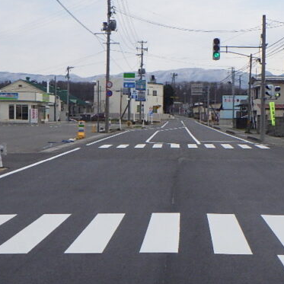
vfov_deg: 25.3
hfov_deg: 25.3
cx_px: 159
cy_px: 157
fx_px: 631
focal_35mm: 68
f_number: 4.2
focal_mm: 5
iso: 250
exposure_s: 1/1250
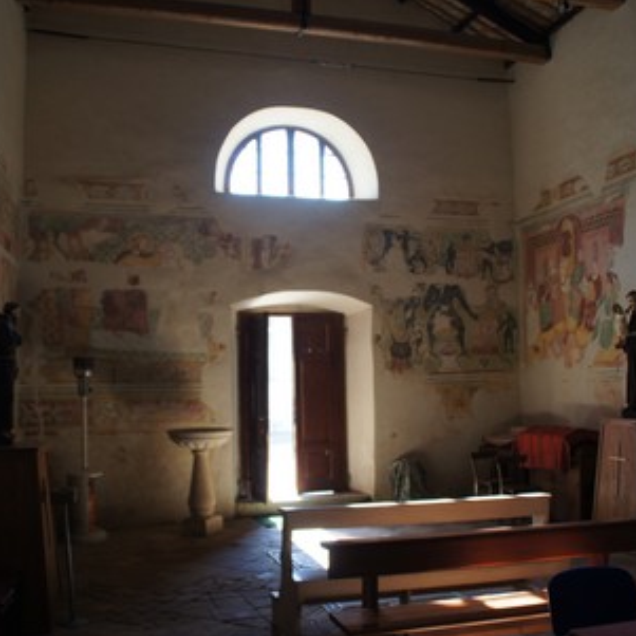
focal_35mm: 35
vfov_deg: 47.2
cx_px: 304
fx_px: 728
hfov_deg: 47.2
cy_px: 318
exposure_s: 1/40
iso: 100
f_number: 4
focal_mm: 18
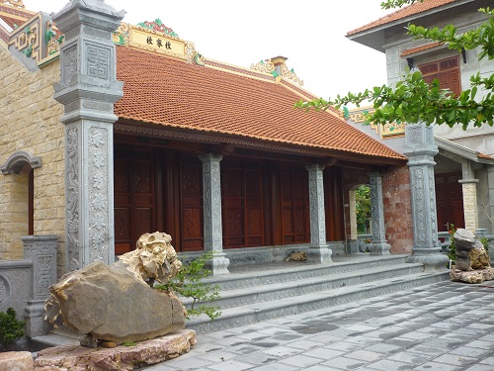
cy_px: 186
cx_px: 247
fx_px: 514
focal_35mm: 36
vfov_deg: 39.7
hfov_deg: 51.4
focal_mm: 5.9
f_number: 2.9
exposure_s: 1/200
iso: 80
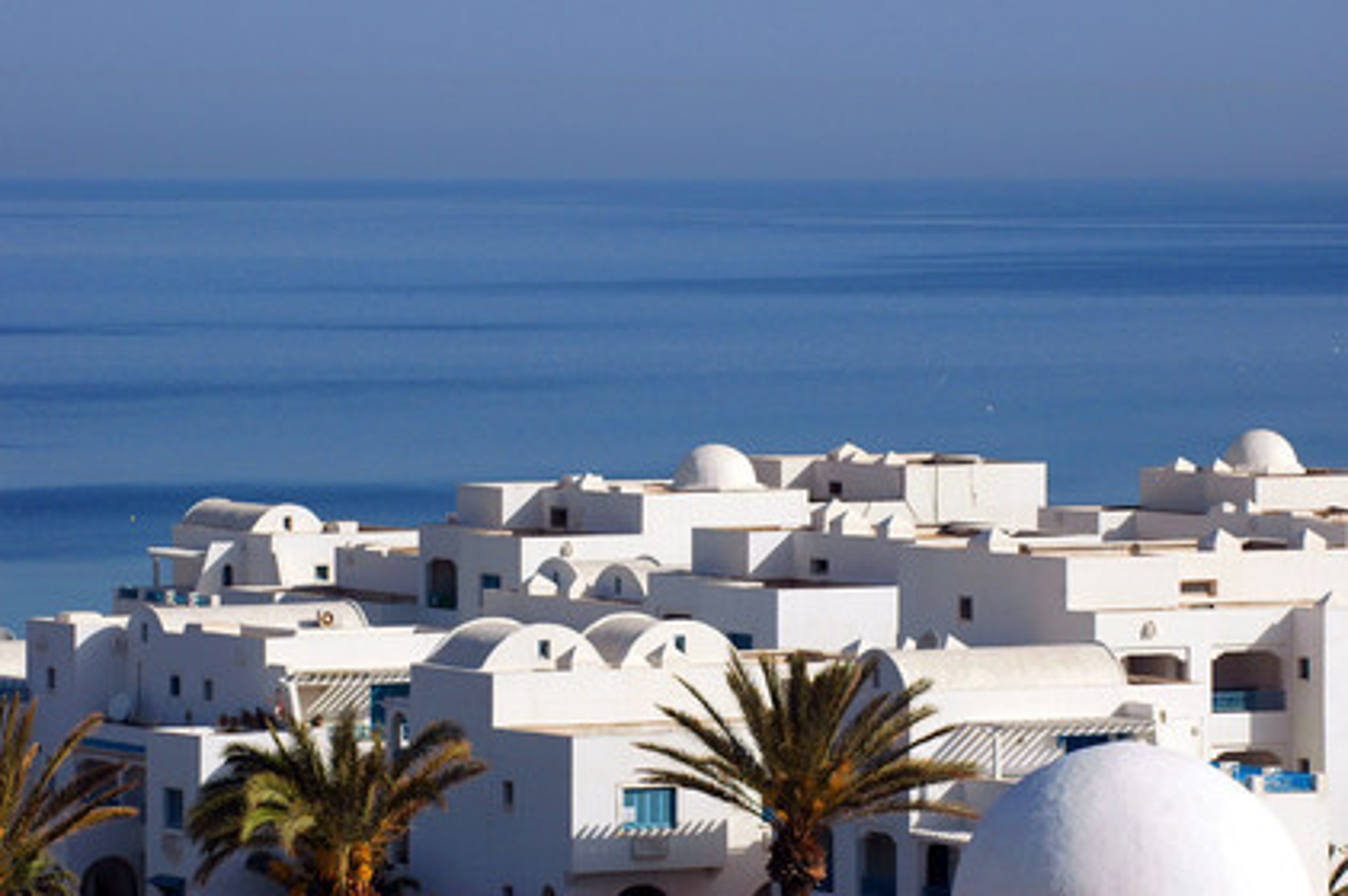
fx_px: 7857
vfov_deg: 6.5
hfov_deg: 9.8
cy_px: 448
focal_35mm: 210
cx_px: 674
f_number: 8
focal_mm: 140
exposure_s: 1/800
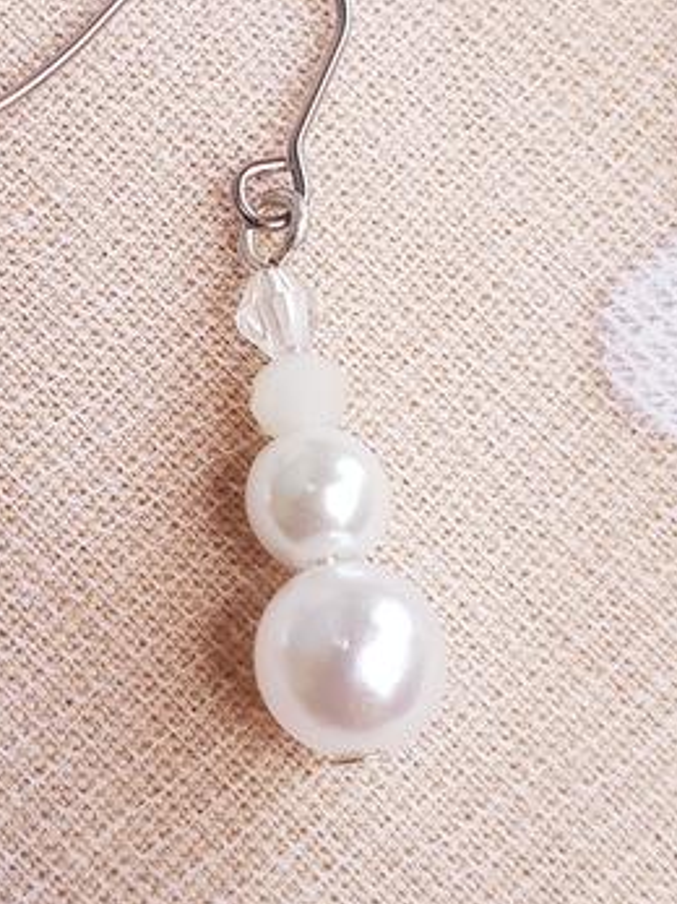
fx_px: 2348
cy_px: 224
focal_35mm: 90
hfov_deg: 16.1
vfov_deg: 21.6
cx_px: 34
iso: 40
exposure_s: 1/475
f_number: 1.7
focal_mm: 4.2
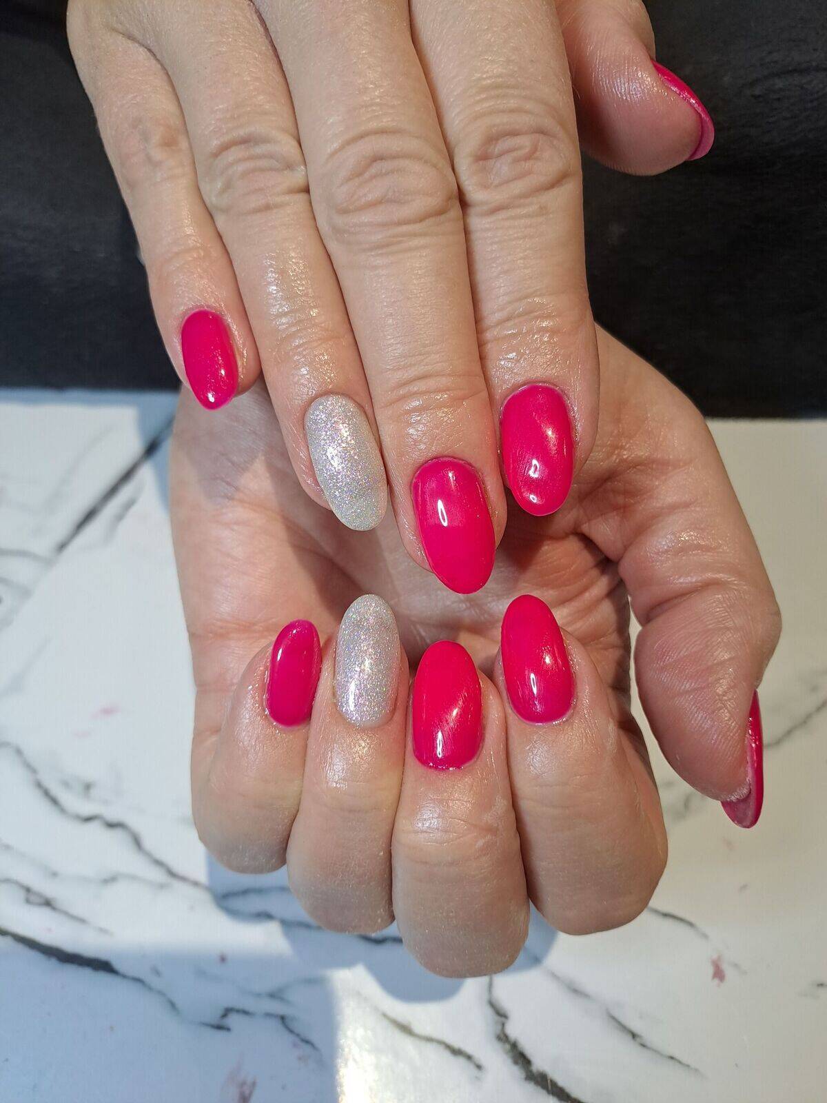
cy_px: 552
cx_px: 414
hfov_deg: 54.9
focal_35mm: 25
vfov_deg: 69.4
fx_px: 796
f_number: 1.8
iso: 80
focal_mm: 4.65
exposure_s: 1/50
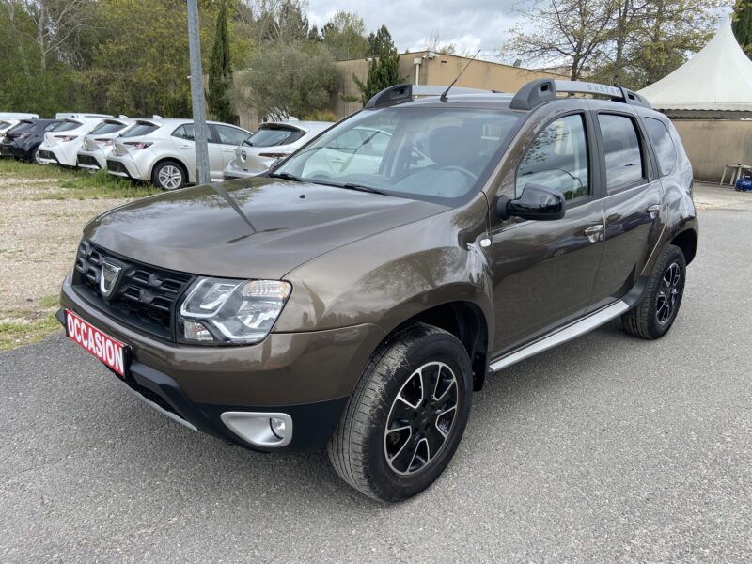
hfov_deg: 67.3
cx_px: 376
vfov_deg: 53.1
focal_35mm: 26
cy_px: 282
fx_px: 565
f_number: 1.8
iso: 32
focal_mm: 4.25
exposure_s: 1/1377
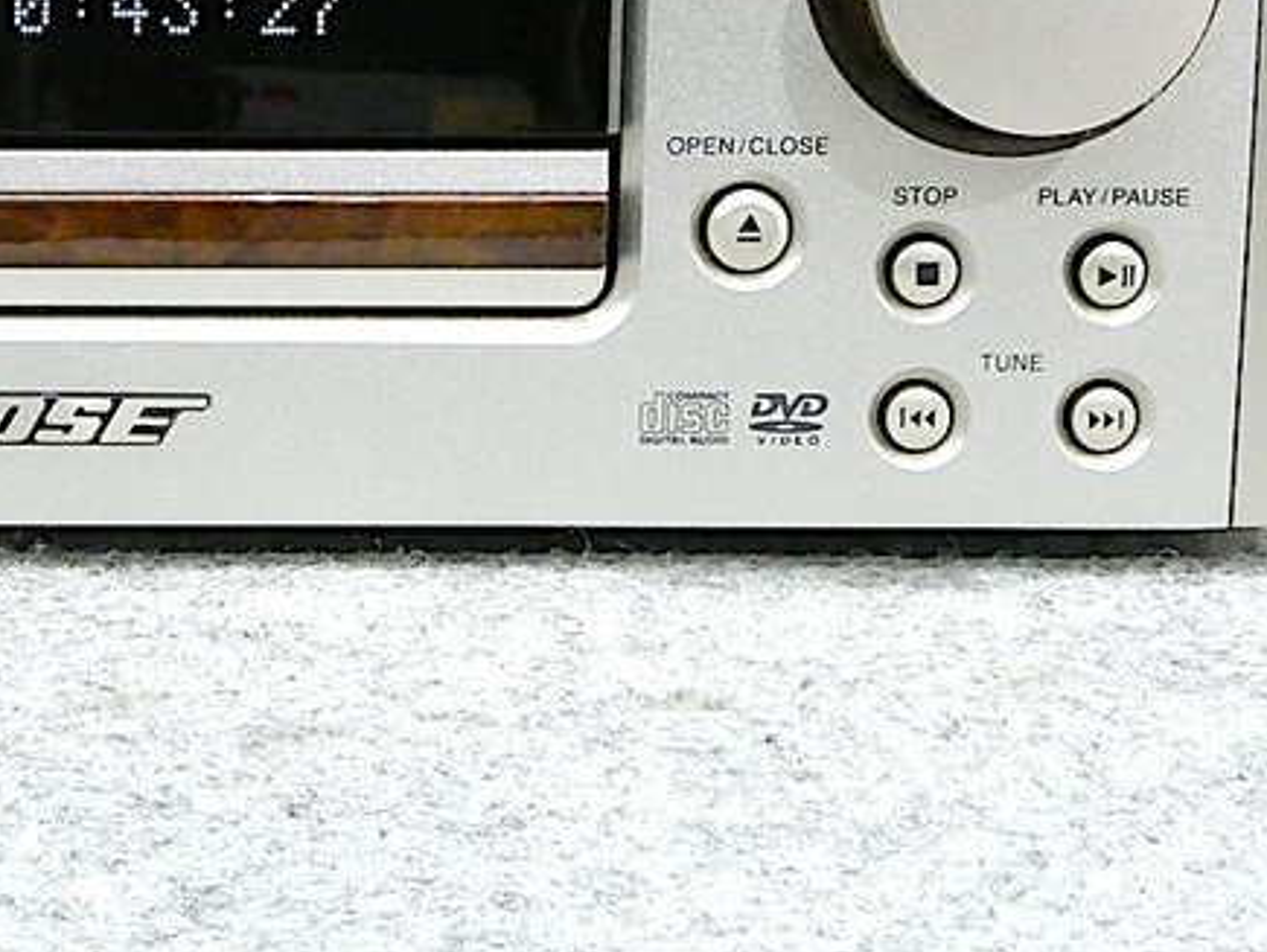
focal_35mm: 97
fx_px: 3553
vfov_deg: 15.1
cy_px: 102
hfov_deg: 19.7
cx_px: 15
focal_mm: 7.8
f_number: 6.3
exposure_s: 1/30
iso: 1600
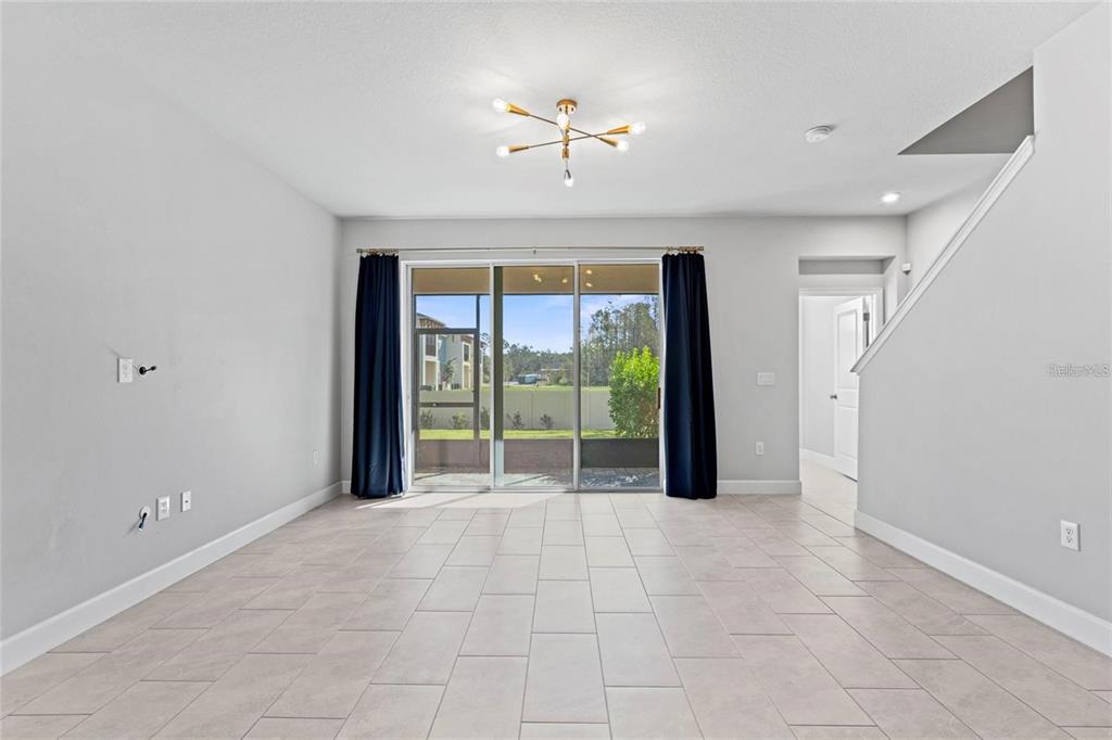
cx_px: 556
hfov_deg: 96.8
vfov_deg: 73.7
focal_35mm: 16
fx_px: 494
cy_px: 370
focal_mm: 16
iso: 100
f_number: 10
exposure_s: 4
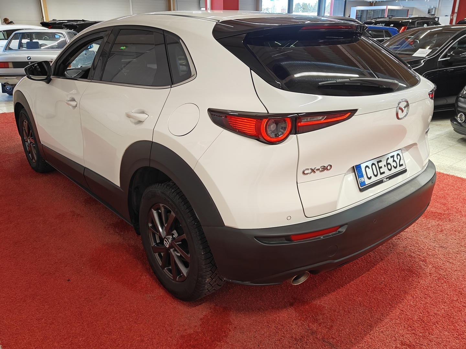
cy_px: 174
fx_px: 390
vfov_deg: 48.2
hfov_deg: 61.7
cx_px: 233
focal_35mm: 29
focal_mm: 5.59
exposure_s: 1/78
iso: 64
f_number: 1.8
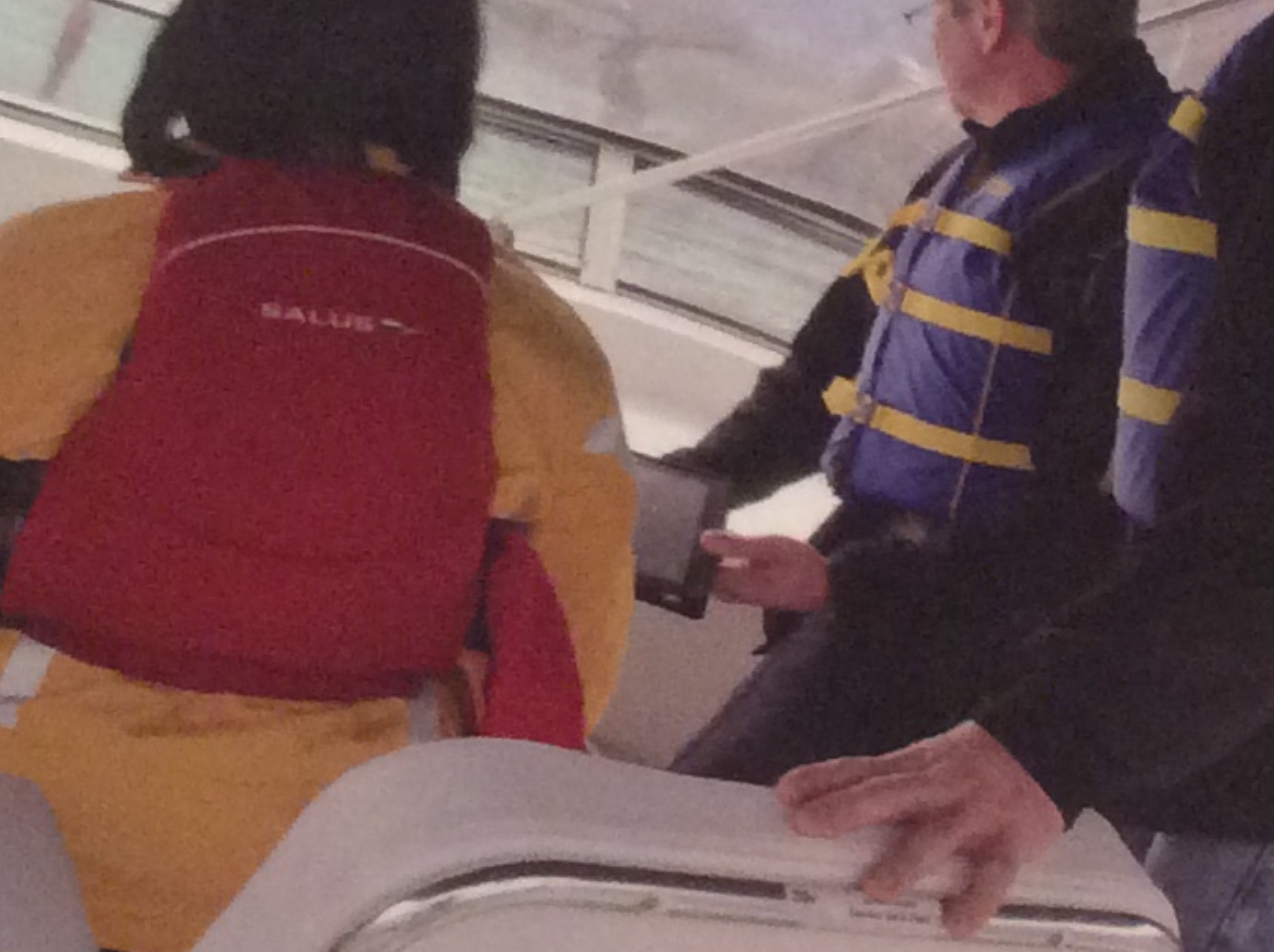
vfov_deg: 12.2
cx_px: 1157
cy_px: 692
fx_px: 4448
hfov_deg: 16.1
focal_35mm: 121
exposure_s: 1/24
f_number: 2.4
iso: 200
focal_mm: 3.3
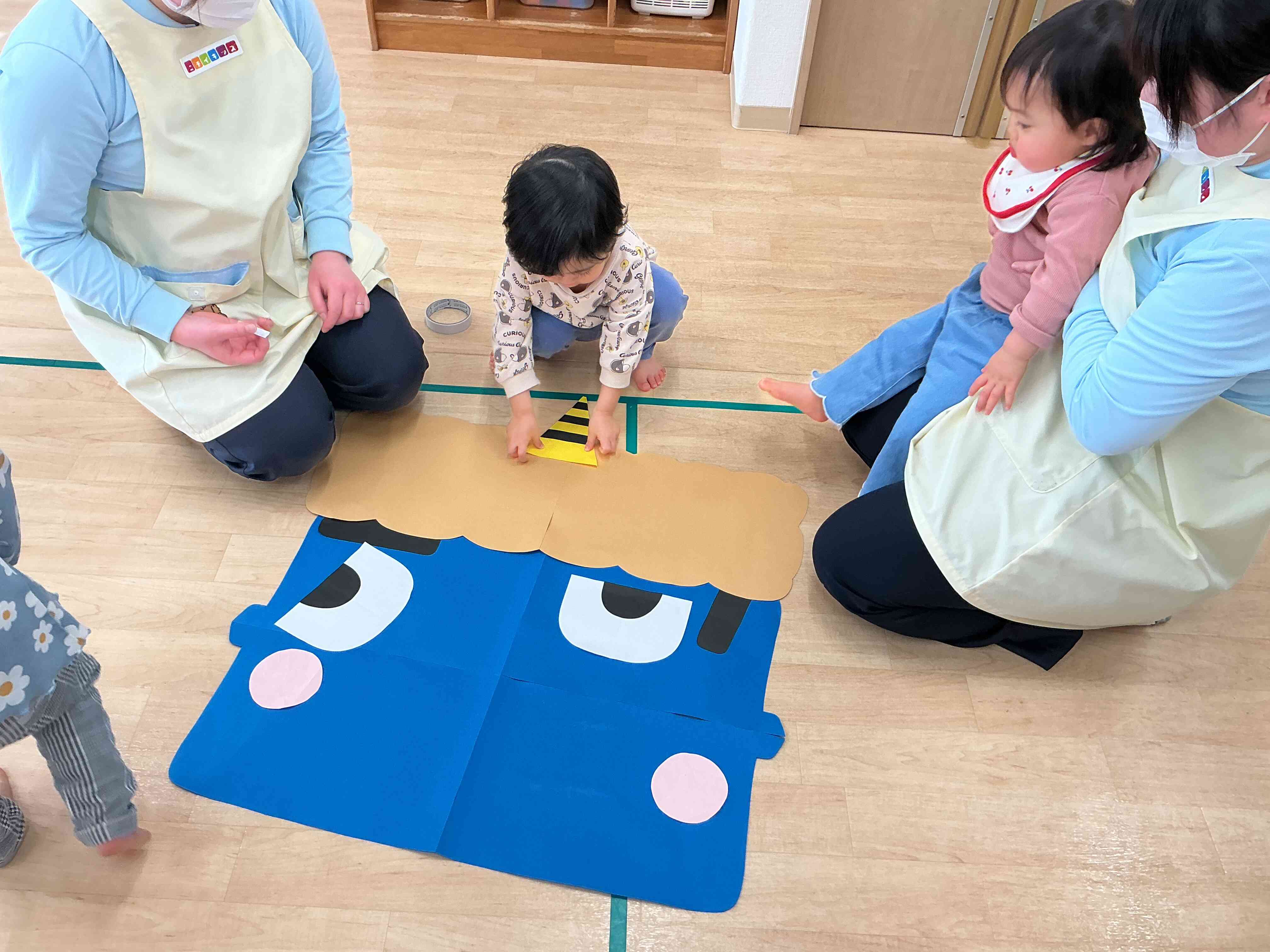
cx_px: 635
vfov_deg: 48.2
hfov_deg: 61.7
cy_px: 476
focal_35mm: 29
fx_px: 1064
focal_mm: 3
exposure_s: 1/100
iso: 32
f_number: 1.8
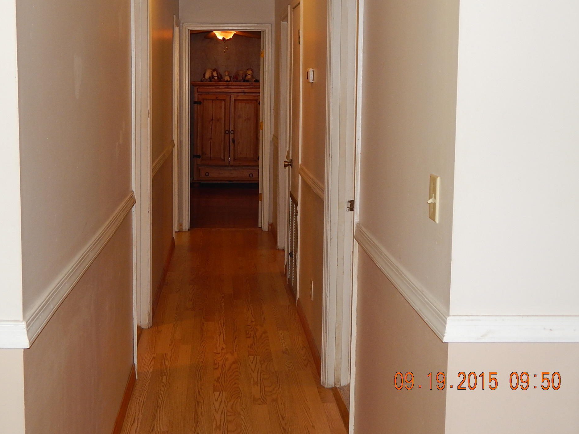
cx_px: 259
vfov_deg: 31.4
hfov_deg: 41.2
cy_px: 173
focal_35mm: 46
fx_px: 769
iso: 200
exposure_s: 1/30
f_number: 3.4
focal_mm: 6.8
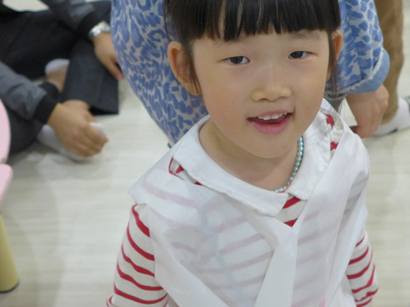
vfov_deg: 20.7
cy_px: 158
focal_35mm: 71
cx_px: 257
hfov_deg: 27.3
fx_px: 841
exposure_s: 1/160
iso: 320
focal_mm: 9.8
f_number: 1.9
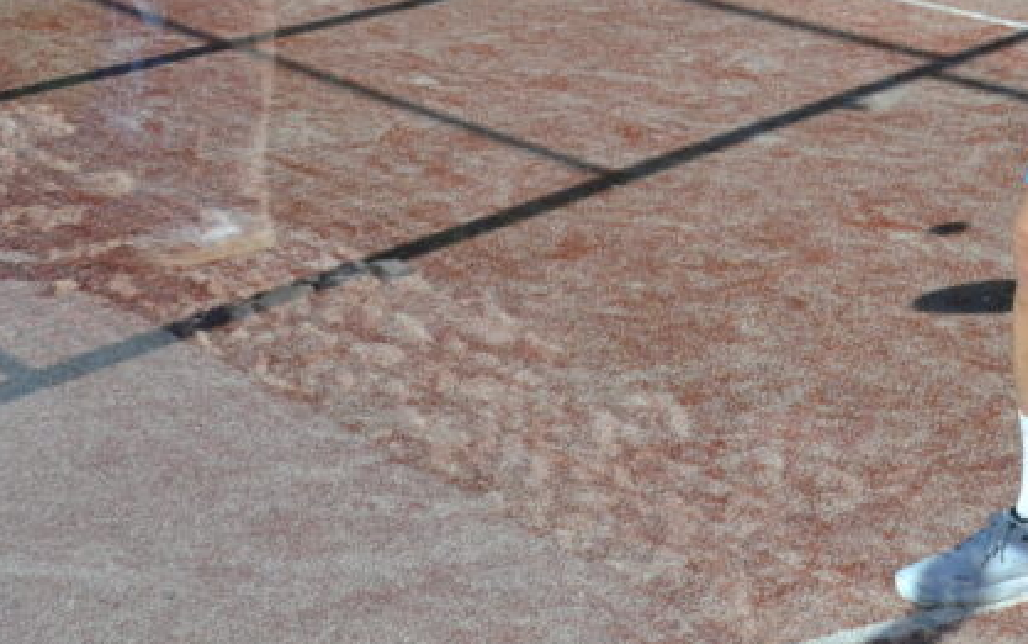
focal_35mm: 102
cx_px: 1011
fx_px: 2859
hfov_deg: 19.8
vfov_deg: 12.8
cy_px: 115
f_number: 6.3
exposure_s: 1/1600
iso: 400
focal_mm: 24
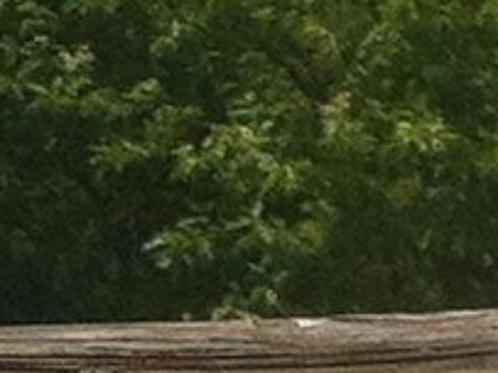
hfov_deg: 6.3
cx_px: -1243
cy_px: -717
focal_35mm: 274
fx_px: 3940
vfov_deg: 5.1
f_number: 2.8
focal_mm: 3.85
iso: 80
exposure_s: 1/1040
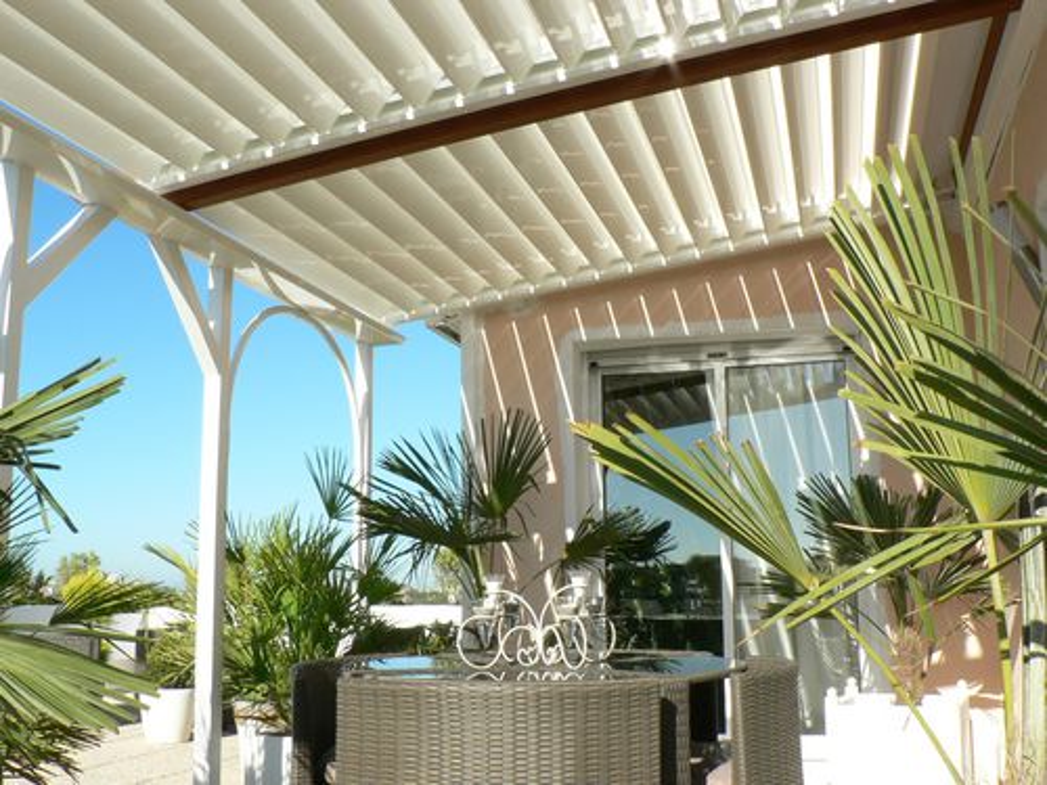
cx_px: 524
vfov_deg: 39.7
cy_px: 392
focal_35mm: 36
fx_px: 1089
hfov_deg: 51.4
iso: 100
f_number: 8
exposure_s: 1/200
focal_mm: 6
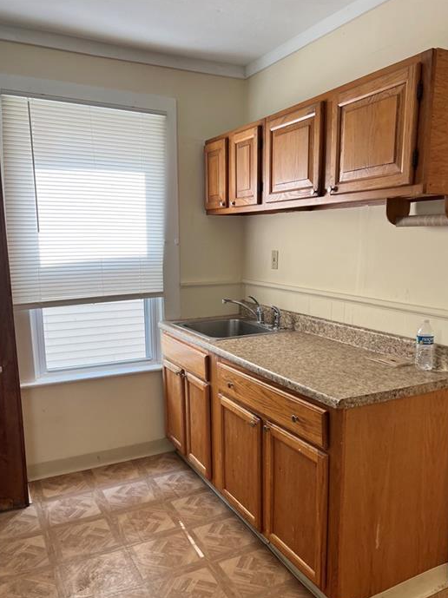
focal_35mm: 29
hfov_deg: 48.1
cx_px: 243
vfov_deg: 61.5
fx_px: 501
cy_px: 330
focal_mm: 5.7
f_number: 1.5
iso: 64
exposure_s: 1/150
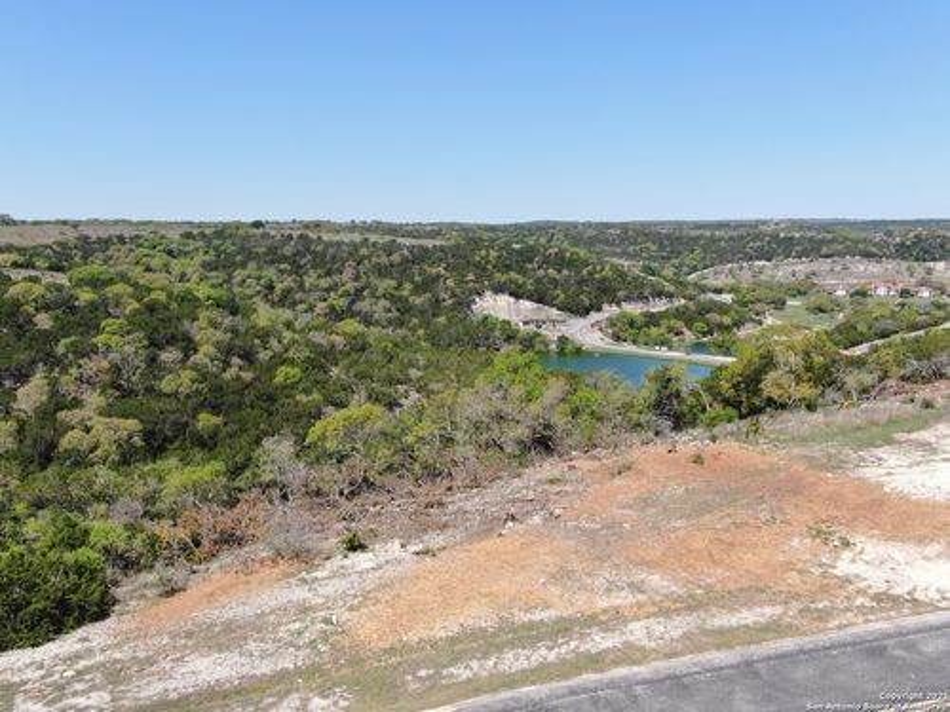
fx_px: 796
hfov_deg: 61.7
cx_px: 475
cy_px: 356
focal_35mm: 29
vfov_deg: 48.2
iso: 100
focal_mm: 5.11
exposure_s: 1/800
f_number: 3
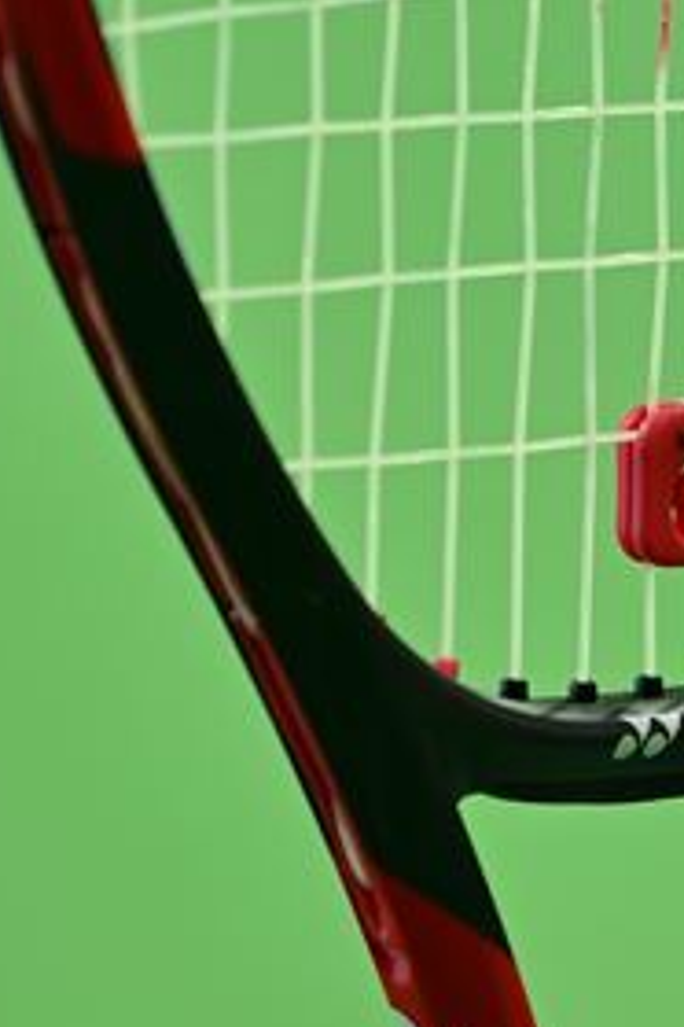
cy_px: 405
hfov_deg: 2.8
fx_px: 13878
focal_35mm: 487
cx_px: 734
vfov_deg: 4.2
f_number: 1.8
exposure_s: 1/100
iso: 220
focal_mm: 85
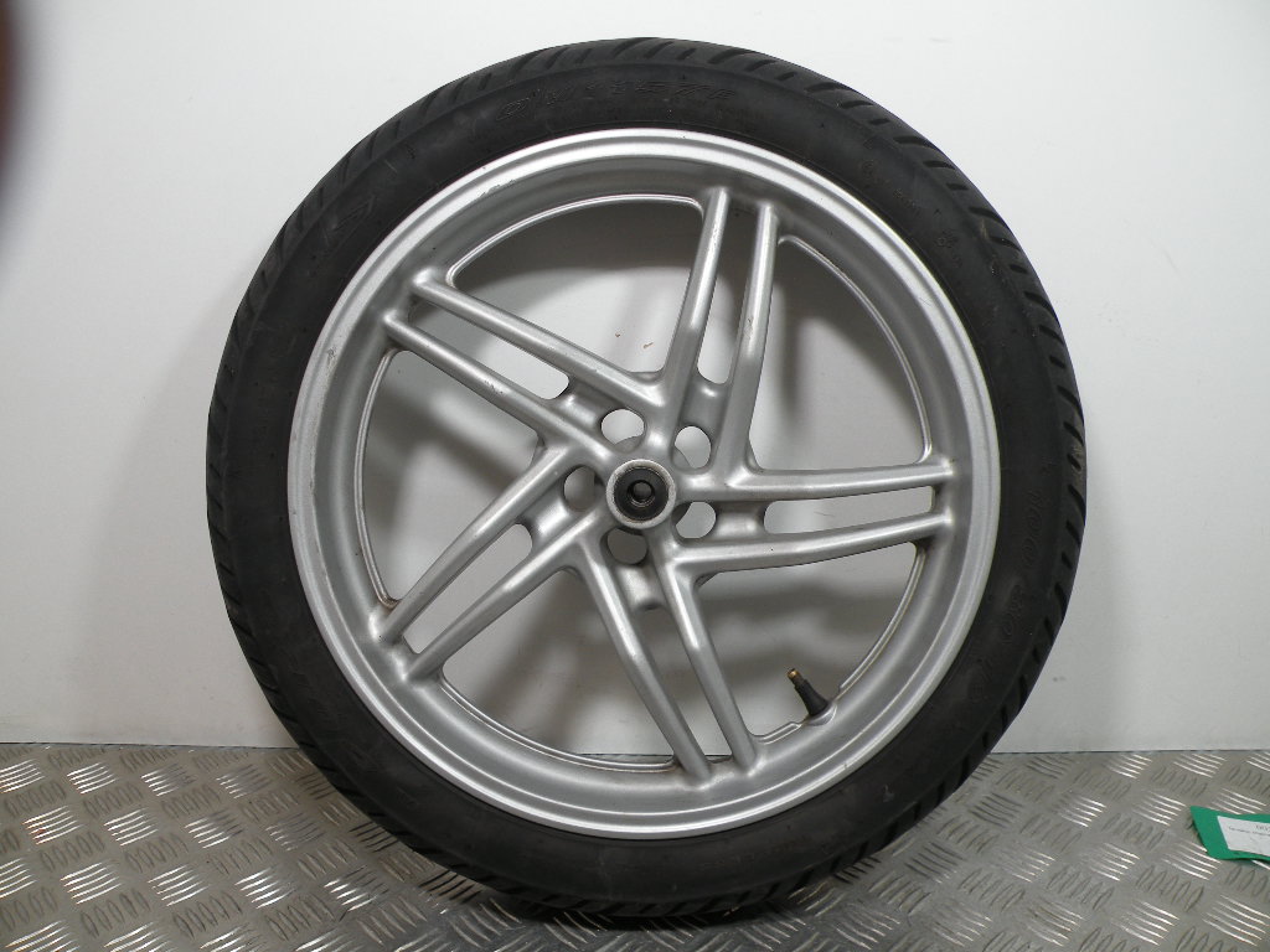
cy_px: 476
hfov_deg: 65.3
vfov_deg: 51.4
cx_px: 635
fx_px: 991
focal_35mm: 27
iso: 64
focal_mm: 4.7
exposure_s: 1/82
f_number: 3.2
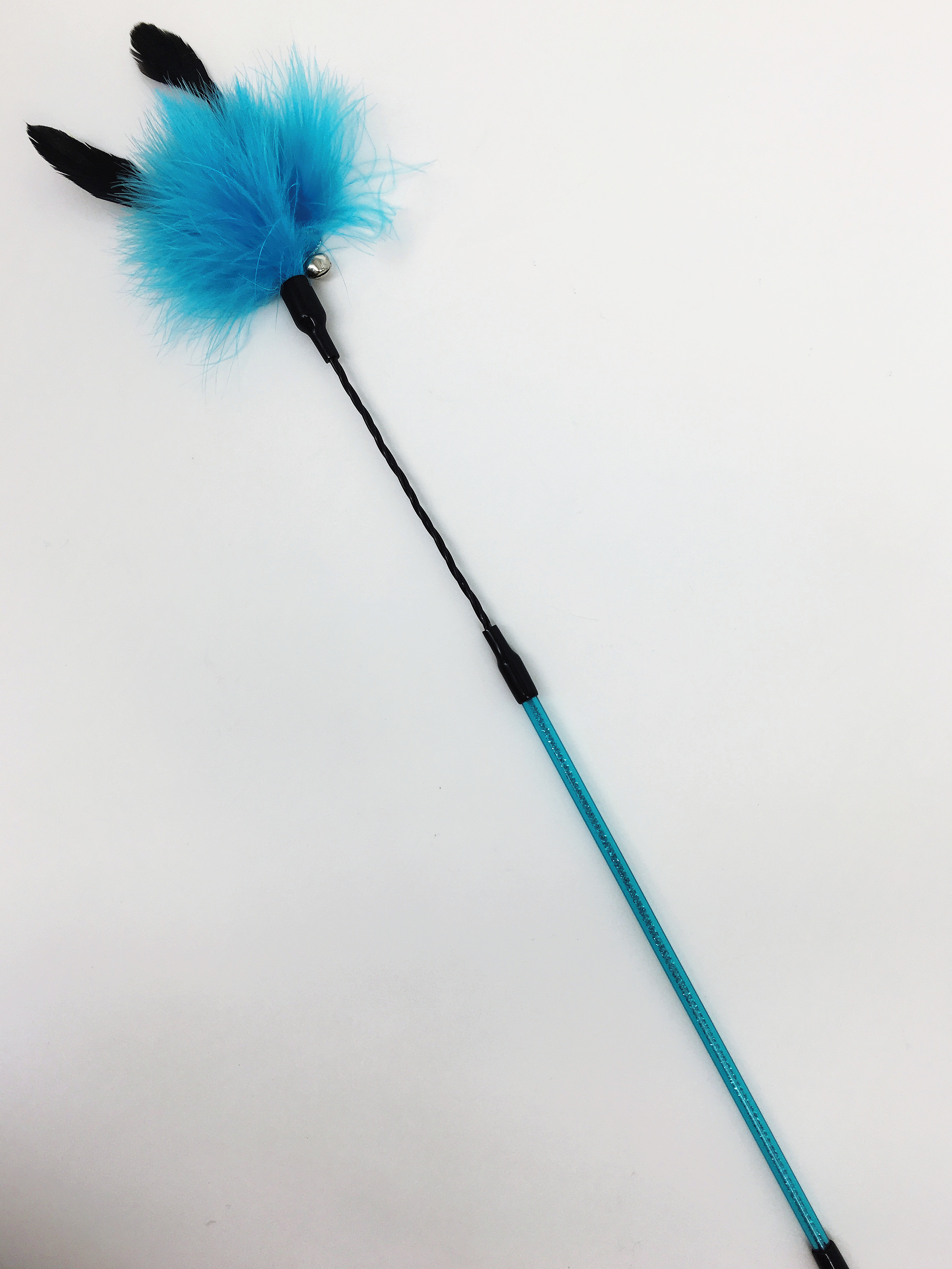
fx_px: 1100
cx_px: 475
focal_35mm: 30
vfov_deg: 60.0
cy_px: 644
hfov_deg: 46.8
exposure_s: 1/100
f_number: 2.2
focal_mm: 4.15
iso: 25
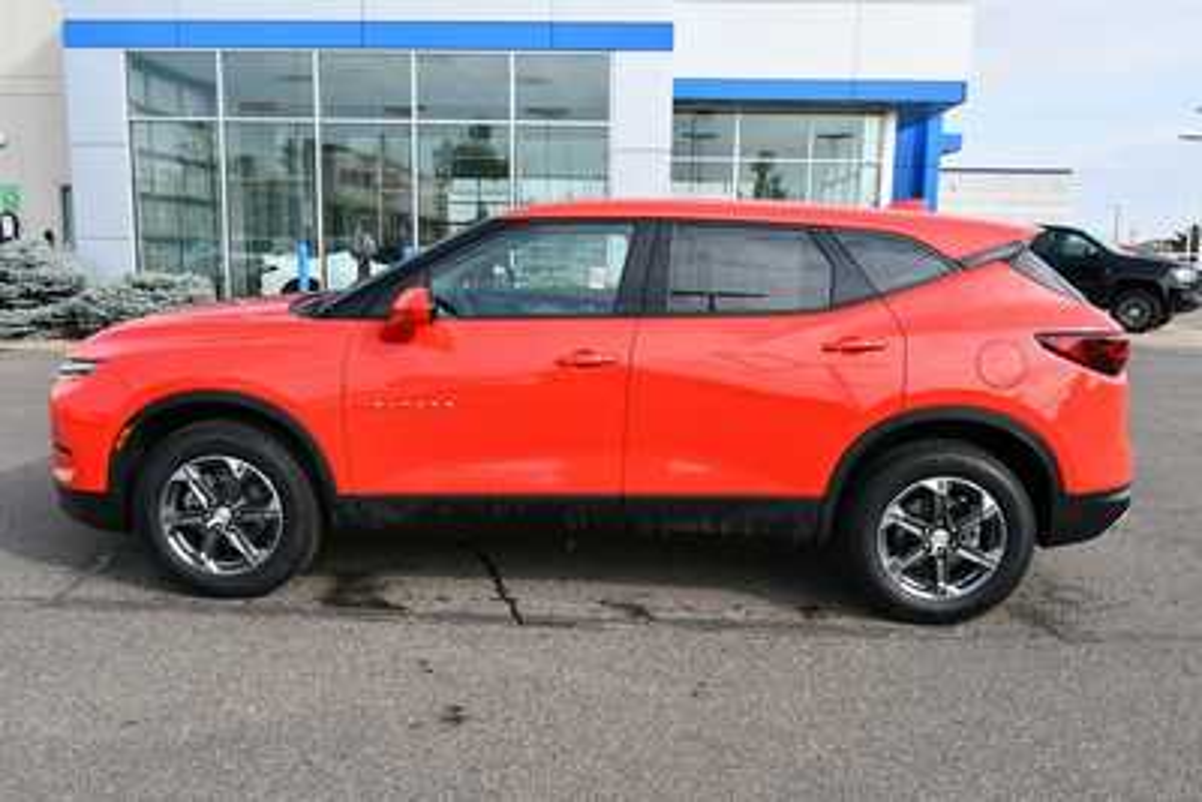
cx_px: 601
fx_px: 1002
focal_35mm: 30
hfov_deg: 61.9
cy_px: 401
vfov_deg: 43.6
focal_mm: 20
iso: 160
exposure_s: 1/250
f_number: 8
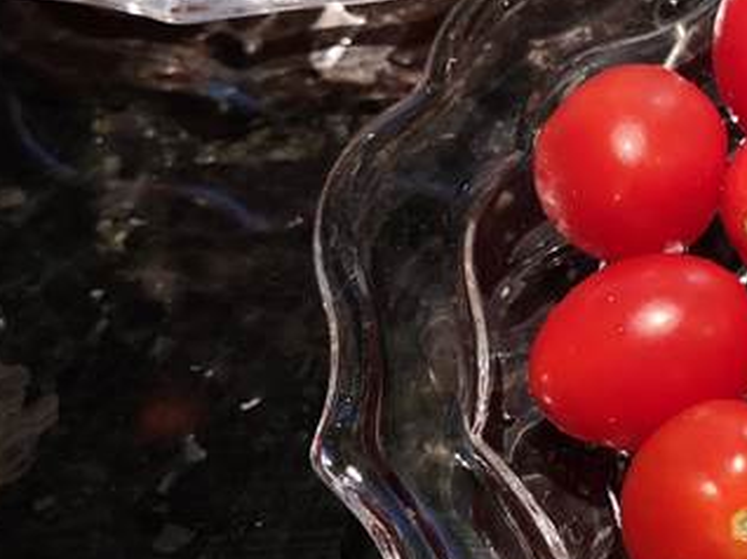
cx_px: 698
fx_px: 1466
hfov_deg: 27.4
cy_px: 124
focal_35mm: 68
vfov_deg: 21.4
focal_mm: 3.95
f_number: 1.8
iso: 400
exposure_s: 1/33.3
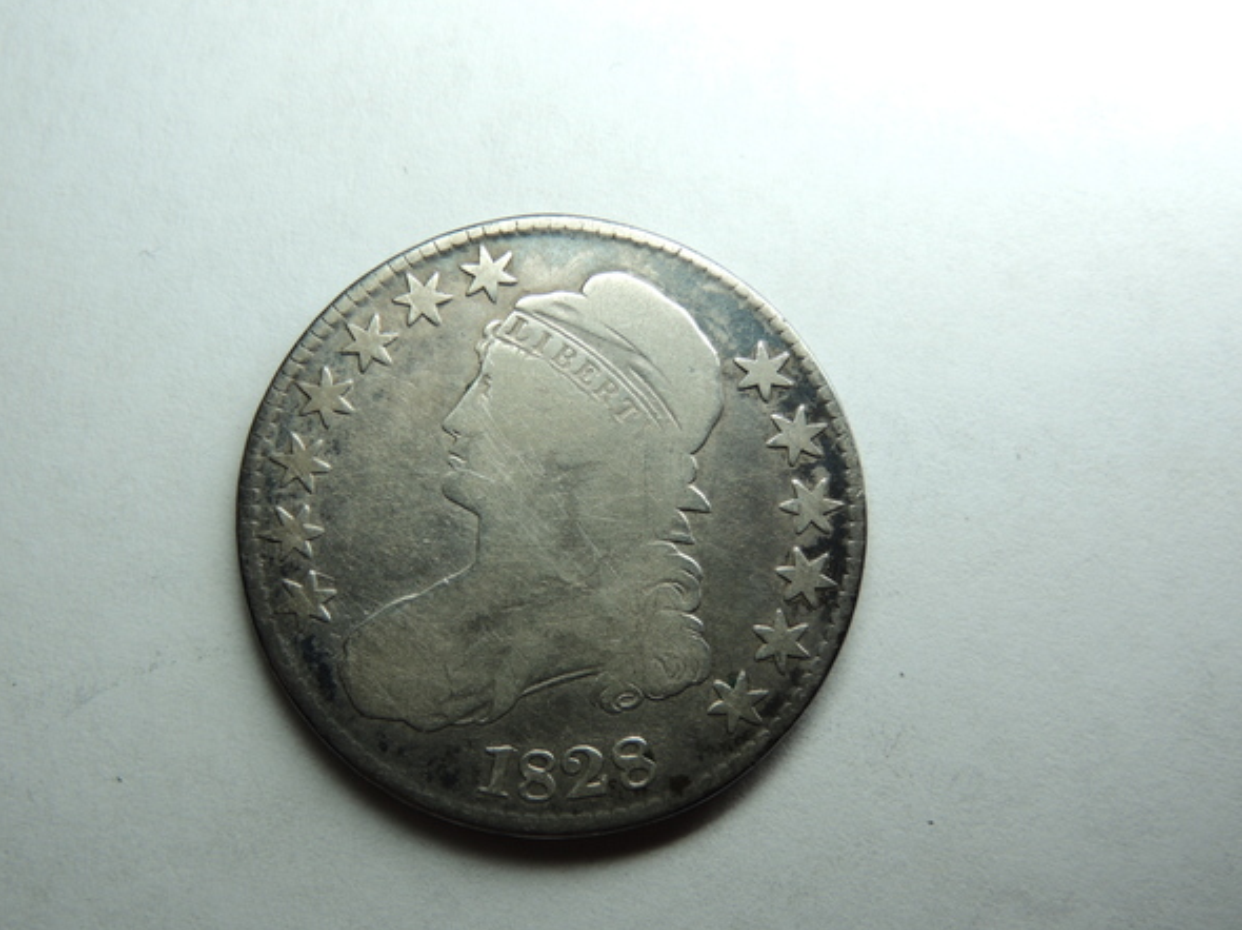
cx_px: 593
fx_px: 1650
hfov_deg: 41.2
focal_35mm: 46
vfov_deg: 31.5
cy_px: 487
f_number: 3.4
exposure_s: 1/400
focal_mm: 7.6
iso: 100
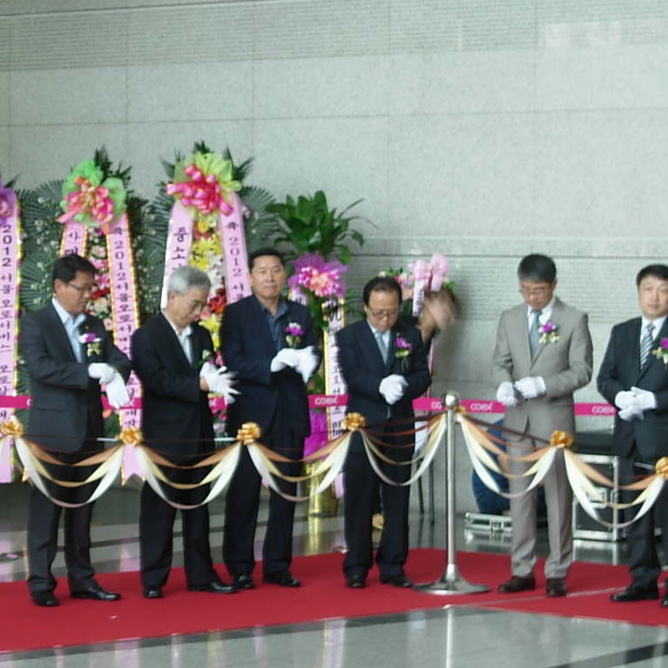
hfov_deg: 13.0
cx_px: 292
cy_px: 334
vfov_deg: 13.0
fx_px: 2926
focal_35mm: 134
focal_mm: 23.4
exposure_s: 1/9.2
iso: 64
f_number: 4.9
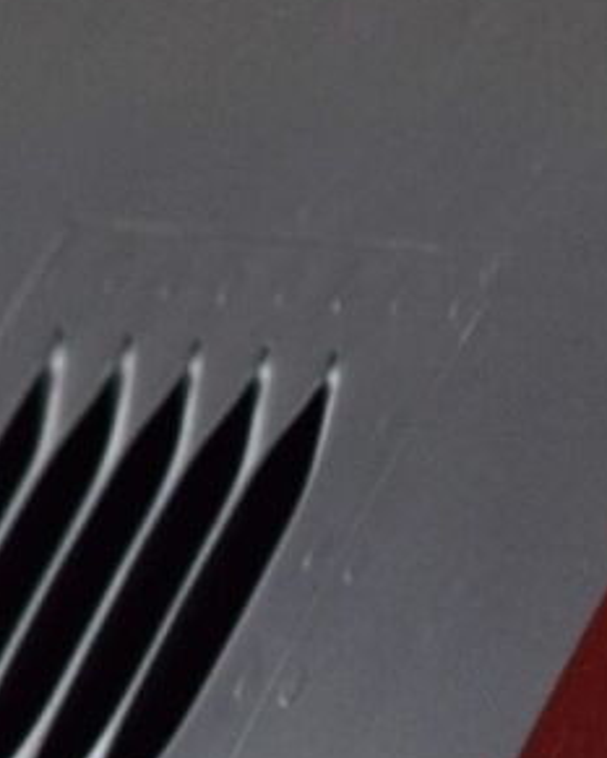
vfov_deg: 1.3
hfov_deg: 1.0
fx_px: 33307
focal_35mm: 1484
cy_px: 1076
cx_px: 603
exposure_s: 1/60
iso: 400
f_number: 4.8
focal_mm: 150
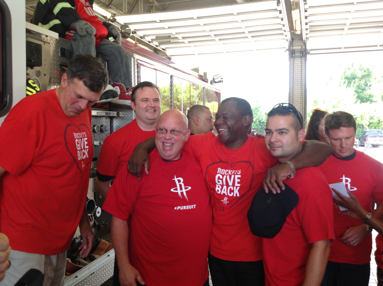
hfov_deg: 52.7
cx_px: 192
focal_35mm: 35
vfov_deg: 40.6
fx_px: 387
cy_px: 143
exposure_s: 1/60
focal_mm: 4.28
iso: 80
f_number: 2.4
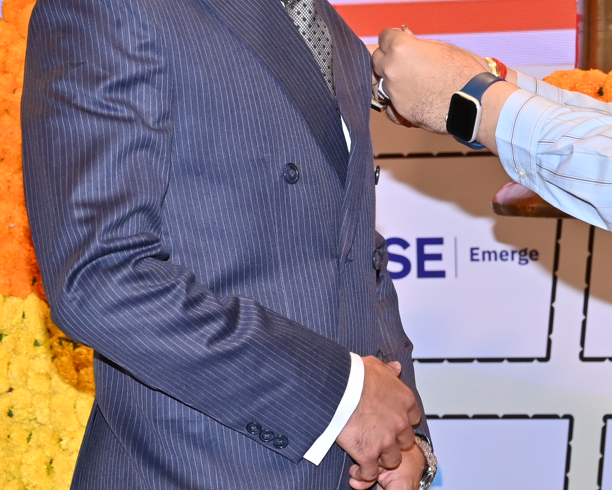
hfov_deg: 11.2
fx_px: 3115
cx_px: 330
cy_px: 160
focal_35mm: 172
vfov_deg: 9.0
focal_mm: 60
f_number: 5.6
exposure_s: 1/160
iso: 400
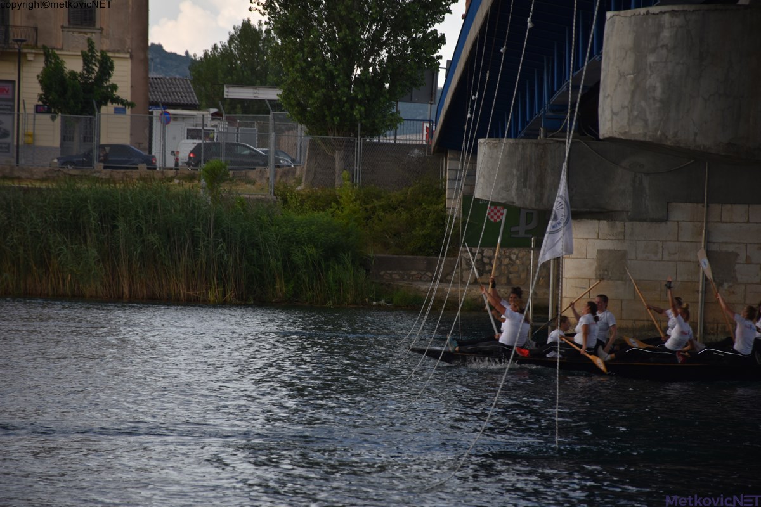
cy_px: 254
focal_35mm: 210
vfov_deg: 6.5
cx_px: 380
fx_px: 4439
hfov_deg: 9.8
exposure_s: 1/125
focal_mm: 140
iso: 100
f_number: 5.6
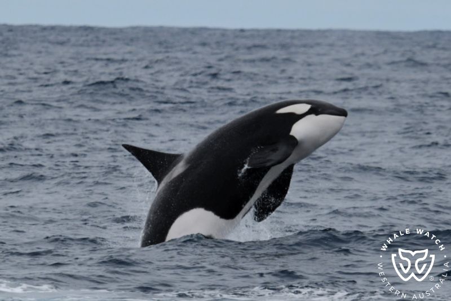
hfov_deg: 5.3
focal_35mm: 390
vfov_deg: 3.5
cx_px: 226
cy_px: 150
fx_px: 4885
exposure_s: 1/8000
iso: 720
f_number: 6
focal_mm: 390
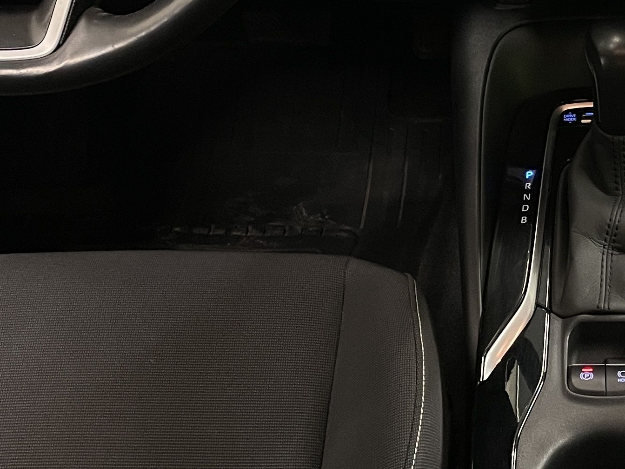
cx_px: 589
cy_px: 61
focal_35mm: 78
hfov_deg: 24.2
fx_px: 1408
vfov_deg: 18.6
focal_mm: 4.2
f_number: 1.6
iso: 320
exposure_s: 1/50
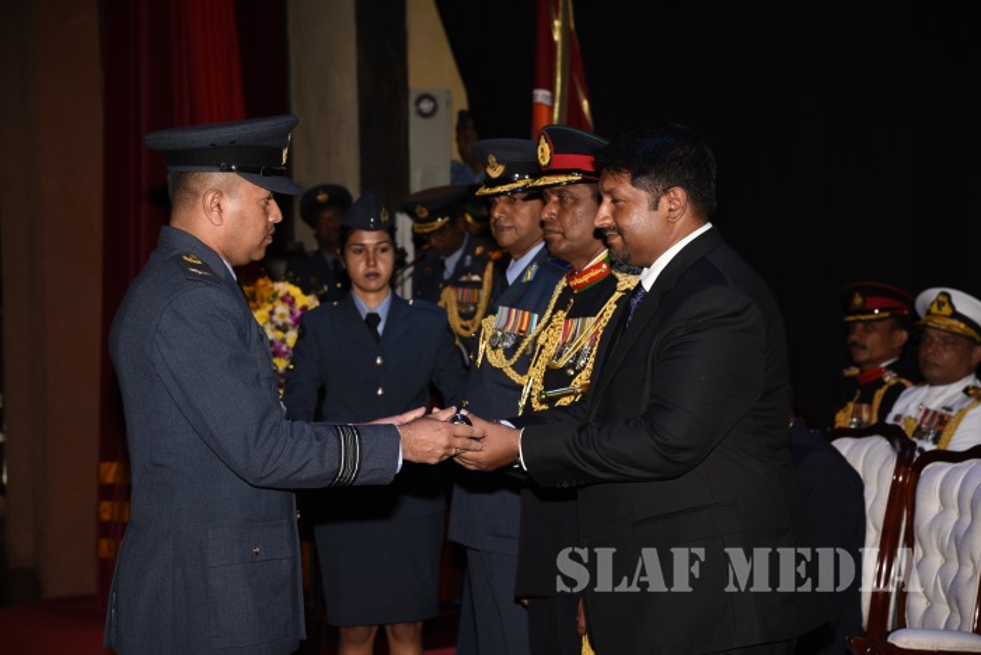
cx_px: 490
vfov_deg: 14.9
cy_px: 328
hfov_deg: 22.1
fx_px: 2507
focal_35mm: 92
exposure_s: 1/125
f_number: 6.3
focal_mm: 92
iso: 250
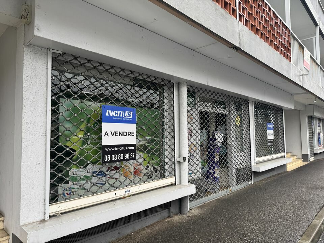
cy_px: 122
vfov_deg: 56.8
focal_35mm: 24
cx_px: 162
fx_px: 225
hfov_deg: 71.6
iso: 80
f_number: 1.78
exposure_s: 1/364
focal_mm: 6.76
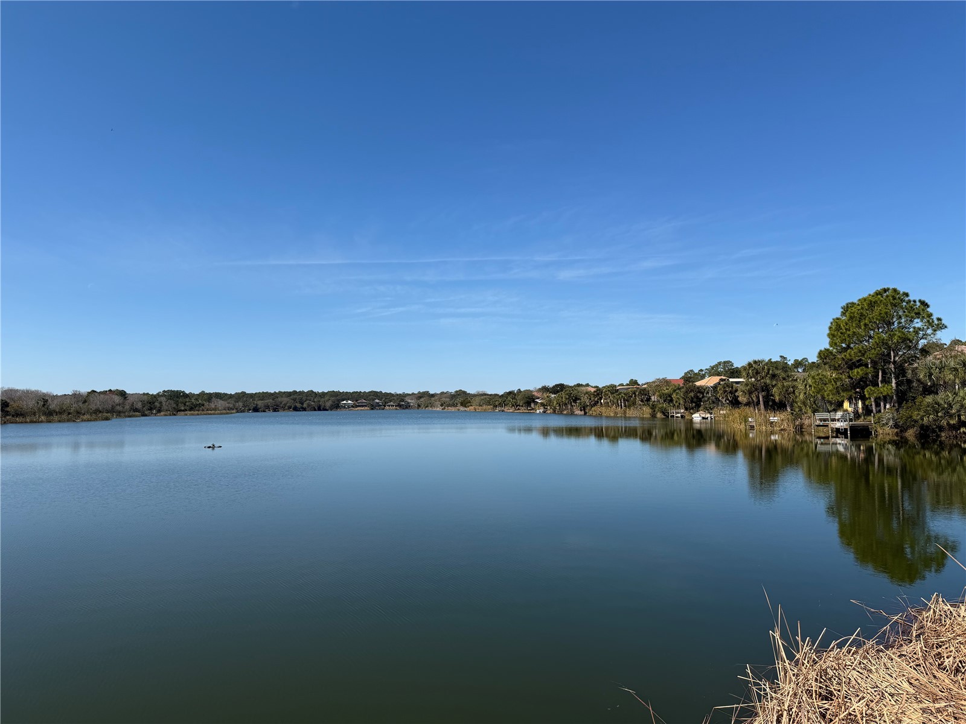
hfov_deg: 71.6
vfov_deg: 56.8
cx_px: 483
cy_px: 362
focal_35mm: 24
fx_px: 670
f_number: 1.78
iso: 80
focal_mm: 6.76
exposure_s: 1/6173
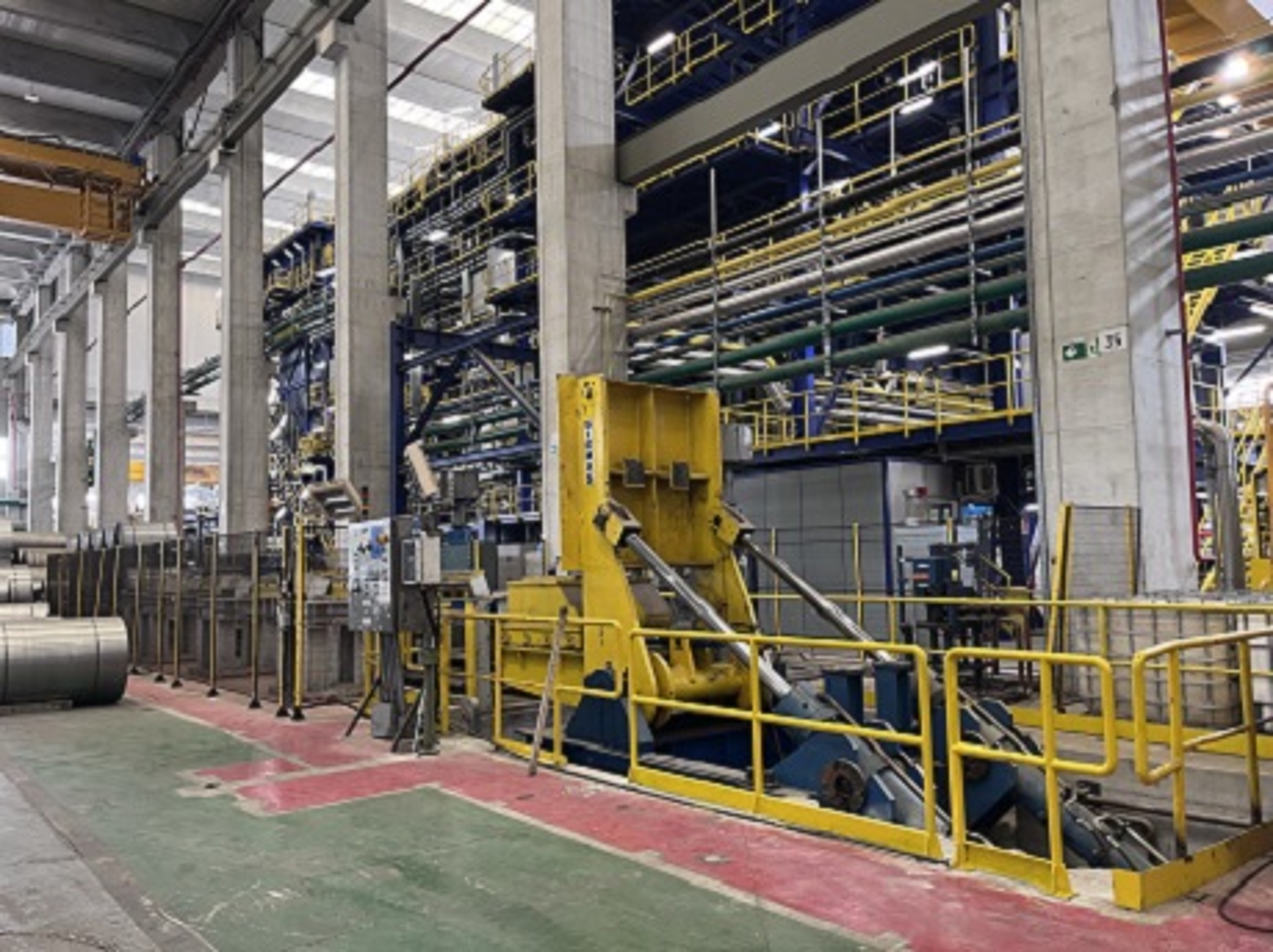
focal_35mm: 26
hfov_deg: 67.4
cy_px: 476
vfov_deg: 53.0
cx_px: 636
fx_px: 955
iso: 160
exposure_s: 1/50
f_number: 1.6
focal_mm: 5.1
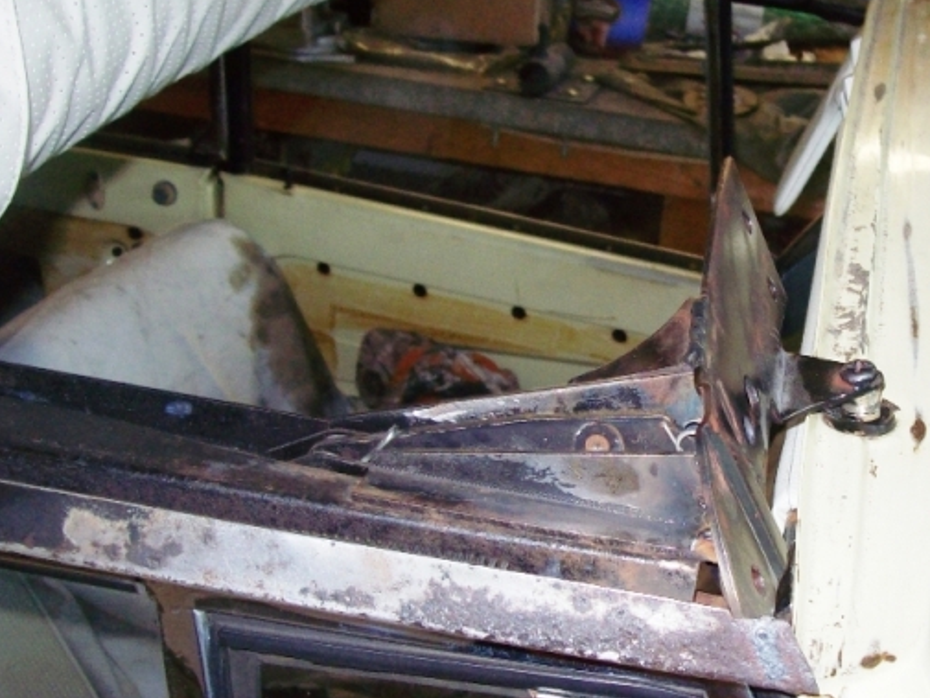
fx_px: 1532
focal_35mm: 57
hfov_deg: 33.0
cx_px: 711
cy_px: 355
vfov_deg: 25.7
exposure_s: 1/64
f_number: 2.7
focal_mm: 6
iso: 80
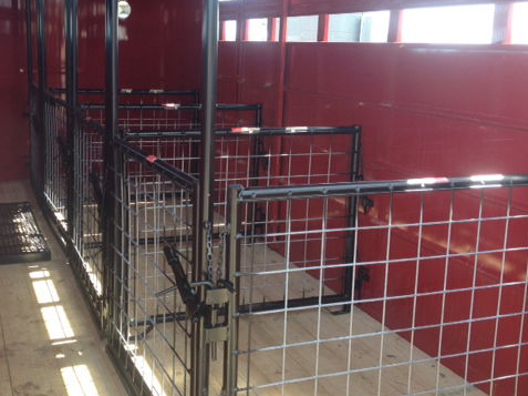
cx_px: 221
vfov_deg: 30.7
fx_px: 716
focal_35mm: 47
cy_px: 154
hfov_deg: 40.3
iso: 50
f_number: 2.4
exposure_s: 1/125
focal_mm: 4.28
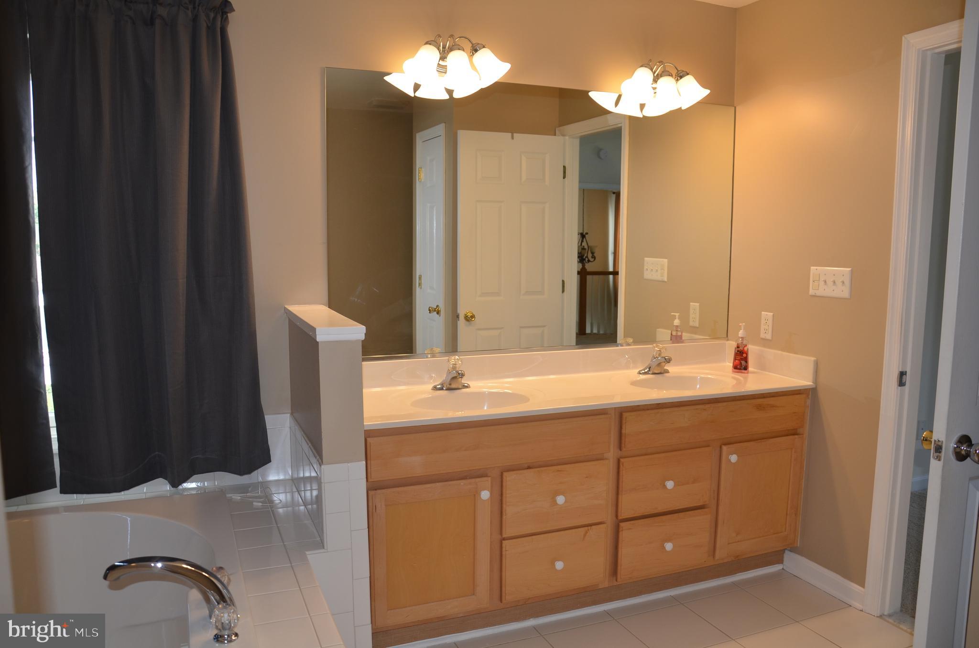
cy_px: 324
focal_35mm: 27
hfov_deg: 67.5
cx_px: 490
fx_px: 733
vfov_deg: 47.7
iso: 250
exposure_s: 1/125
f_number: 3.5
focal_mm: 18
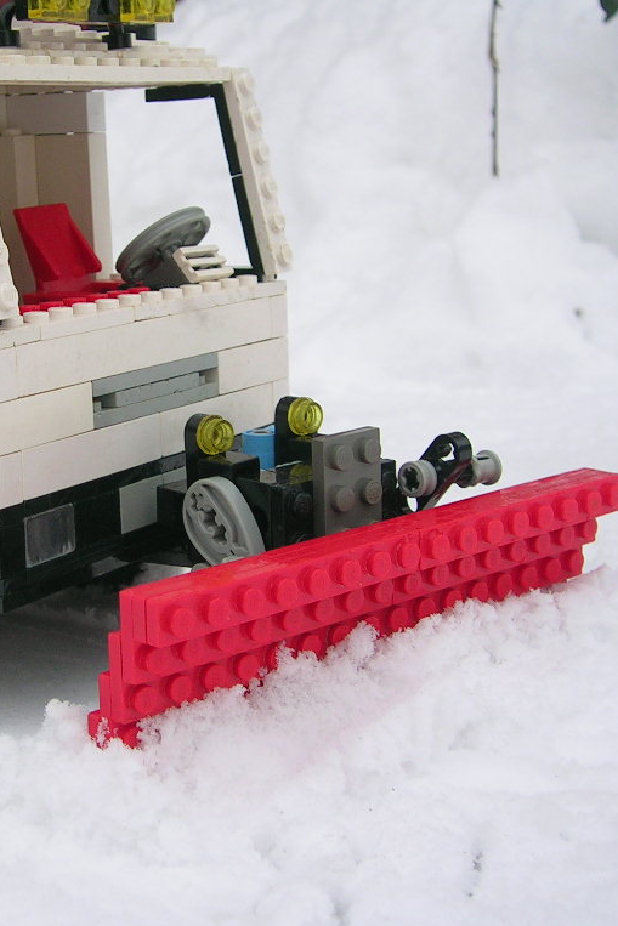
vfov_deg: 27.3
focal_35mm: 74
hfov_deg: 18.3
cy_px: 464
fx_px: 1904
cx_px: 151
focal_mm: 8
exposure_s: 1/223
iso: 50
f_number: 3.2
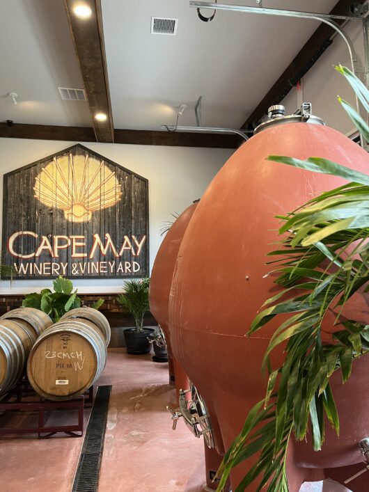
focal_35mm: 26
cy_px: 246
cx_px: 184
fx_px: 370
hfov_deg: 53.0
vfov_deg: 67.3
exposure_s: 1/60
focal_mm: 5.1
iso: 320
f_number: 1.6
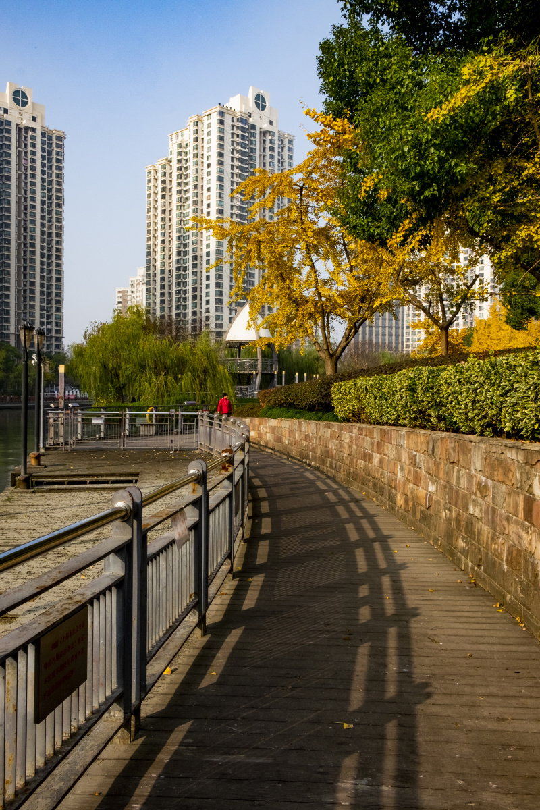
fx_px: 720
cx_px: 270
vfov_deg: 58.7
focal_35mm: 32
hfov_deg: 41.1
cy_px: 405
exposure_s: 1/250
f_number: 16
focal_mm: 21.4
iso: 400
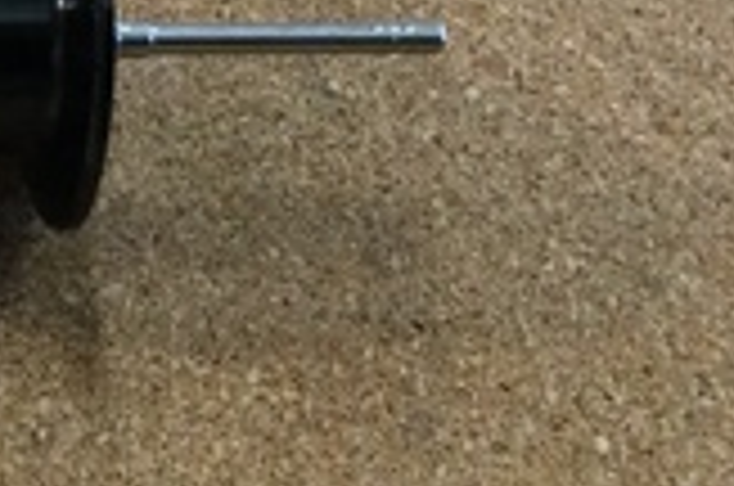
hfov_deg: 15.4
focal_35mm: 119
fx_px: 2422
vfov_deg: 11.4
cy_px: 140
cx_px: -473
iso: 40
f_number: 2.4
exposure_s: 1/30
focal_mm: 3.3
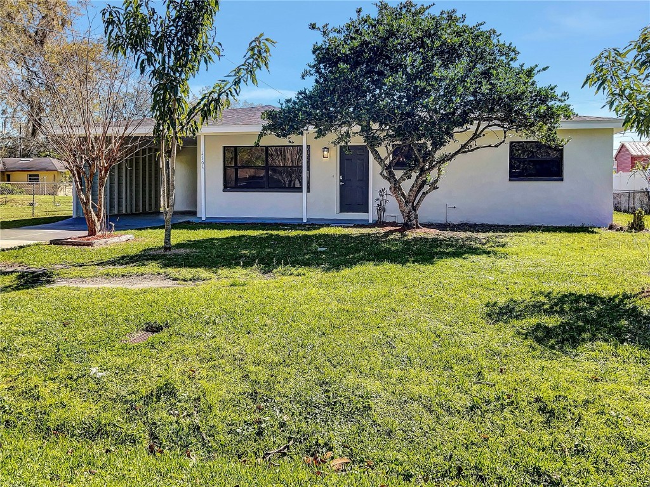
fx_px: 545
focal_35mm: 29
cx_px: 325
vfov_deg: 48.2
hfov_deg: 61.7
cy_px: 244
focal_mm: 3
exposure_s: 1/1984
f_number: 1.8
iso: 16
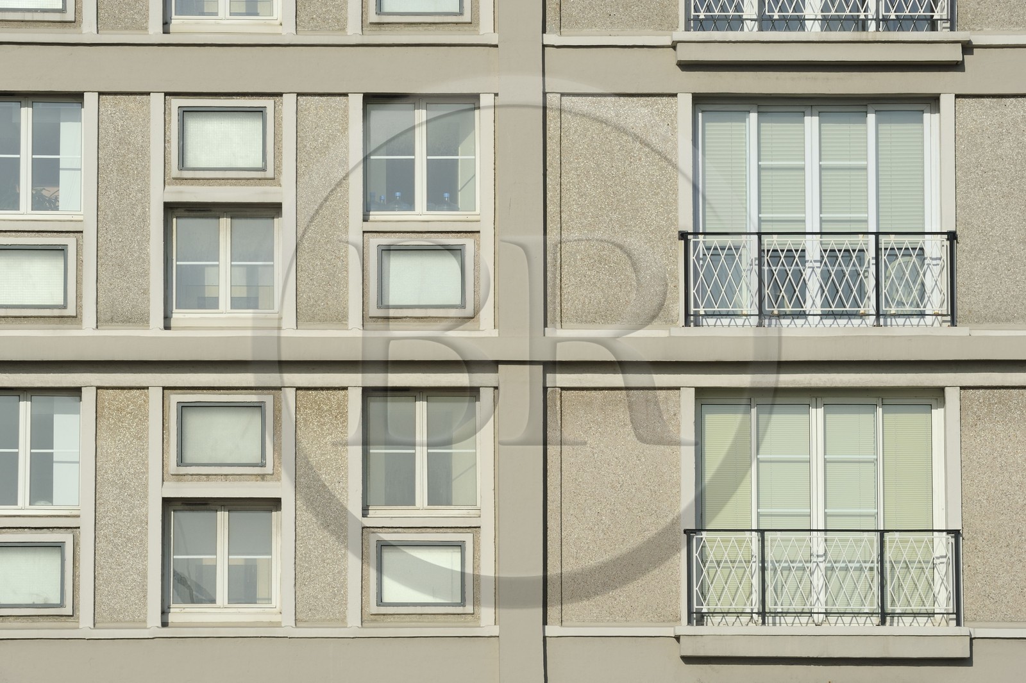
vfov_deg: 7.6
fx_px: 5129
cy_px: 342
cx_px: 513
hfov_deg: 11.4
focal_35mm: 180
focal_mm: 180
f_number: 14
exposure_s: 1/250
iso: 200
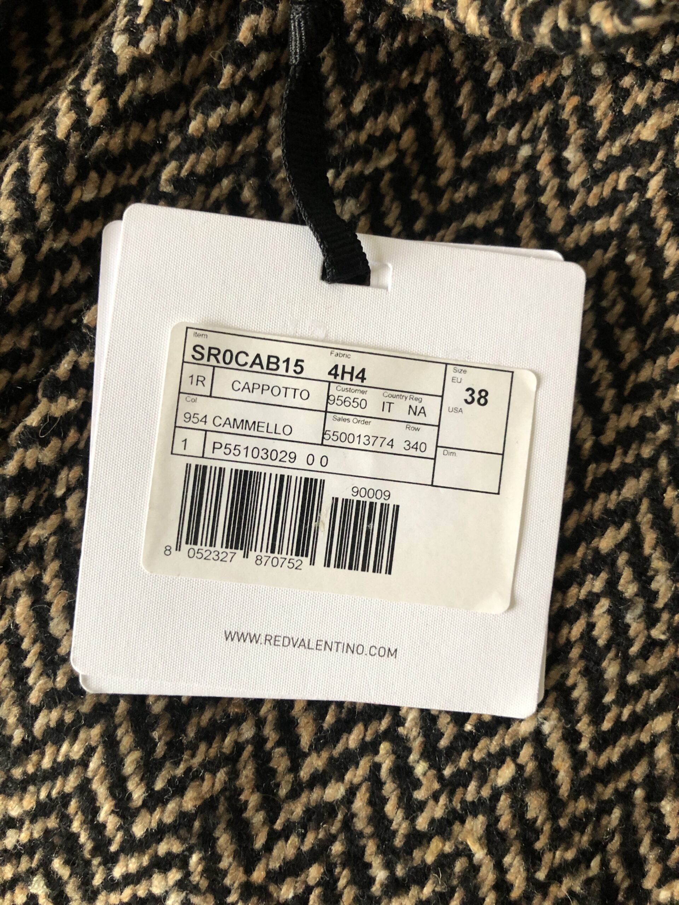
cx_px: 340
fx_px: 732
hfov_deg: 49.7
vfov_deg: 63.4
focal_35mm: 28
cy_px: 452
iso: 80
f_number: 1.8
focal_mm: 3.99
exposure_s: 1/15
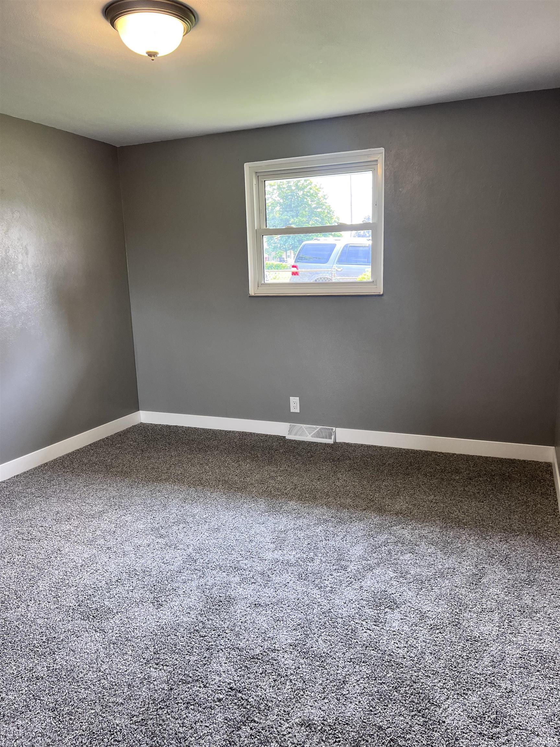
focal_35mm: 26
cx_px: 280
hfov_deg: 53.1
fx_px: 561
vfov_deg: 67.3
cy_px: 374
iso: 125
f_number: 1.5
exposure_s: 1/120
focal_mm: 5.7
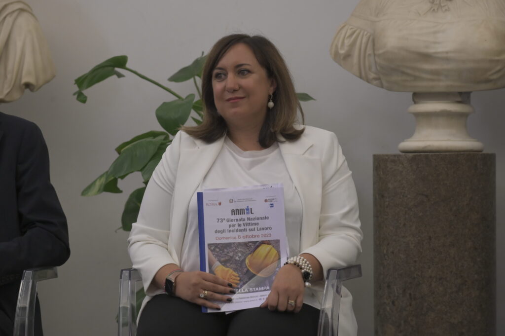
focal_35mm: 120
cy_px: 168
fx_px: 1682
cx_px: 252
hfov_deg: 17.1
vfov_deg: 11.4
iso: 4000
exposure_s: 1/320
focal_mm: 120
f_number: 5.6
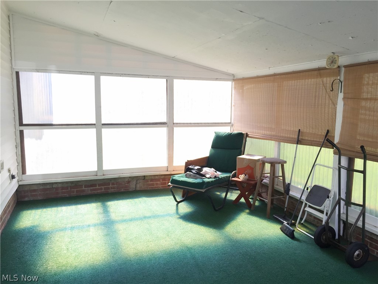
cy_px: 142
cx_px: 189
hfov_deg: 61.7
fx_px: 317
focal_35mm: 29
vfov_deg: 48.2
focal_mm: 4.15
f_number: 2.2
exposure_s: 1/238
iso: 32
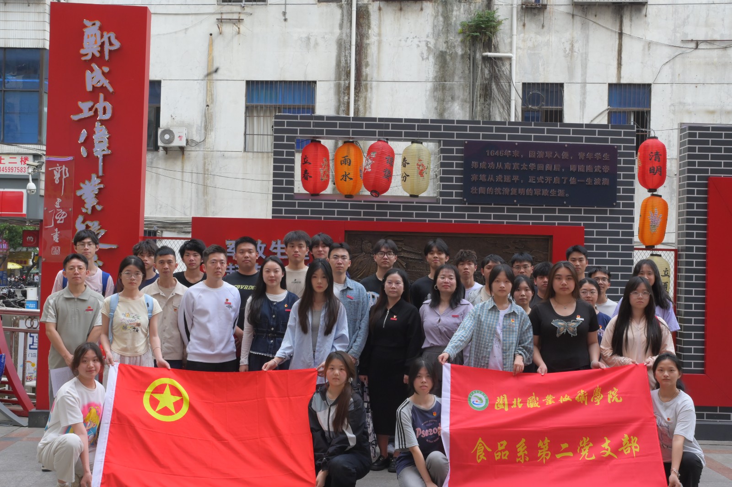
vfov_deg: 26.9
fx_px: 1016
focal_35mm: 50
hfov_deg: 39.6
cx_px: 366
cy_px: 244
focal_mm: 50
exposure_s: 1/200
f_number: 13
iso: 1600
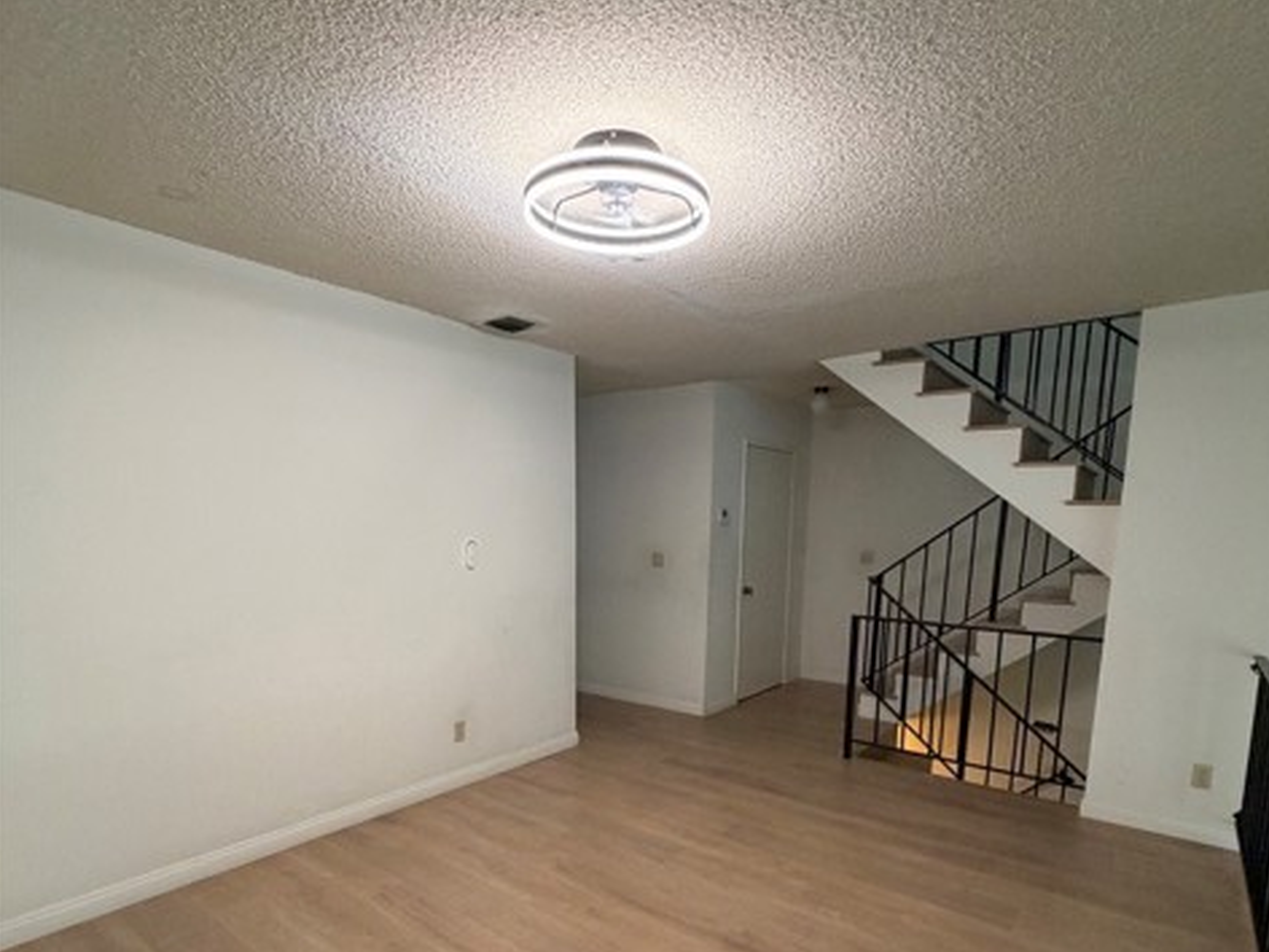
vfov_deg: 66.8
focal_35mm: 19
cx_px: 643
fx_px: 697
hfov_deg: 84.7
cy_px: 635
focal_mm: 2.22
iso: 250
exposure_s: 1/60
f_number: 2.2
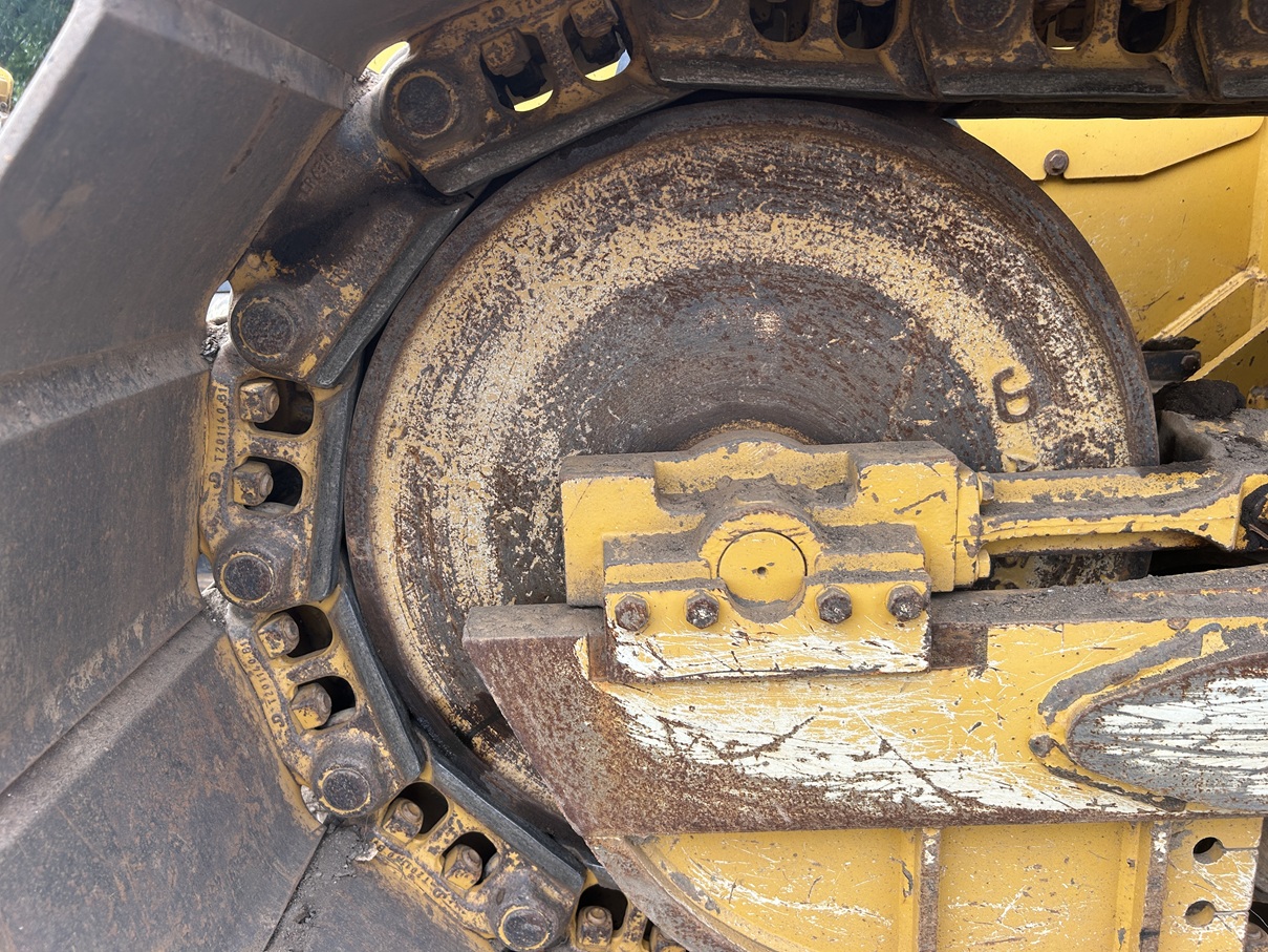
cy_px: 476
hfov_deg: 67.3
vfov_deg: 53.1
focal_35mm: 26
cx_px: 634
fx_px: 952
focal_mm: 5.7
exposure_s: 1/502
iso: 50
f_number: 1.5
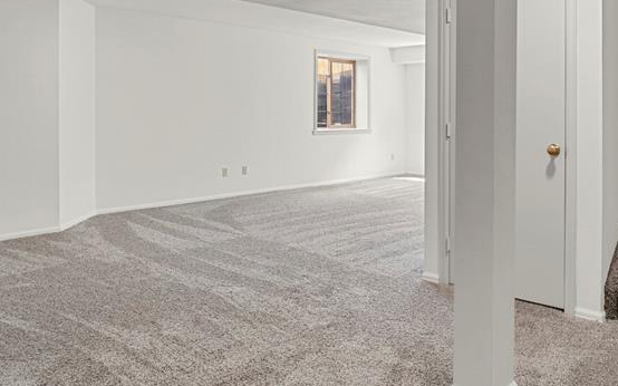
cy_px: 122
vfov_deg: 38.9
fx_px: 539
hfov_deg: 59.4
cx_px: 357
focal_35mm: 32
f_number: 8
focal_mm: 17
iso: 8000
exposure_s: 1/20
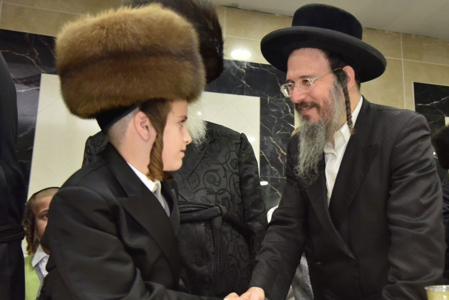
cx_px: 287
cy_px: 146
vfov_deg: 27.5
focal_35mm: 49
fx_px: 611
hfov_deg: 40.0
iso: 1000
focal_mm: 38
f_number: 4
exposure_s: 1/160
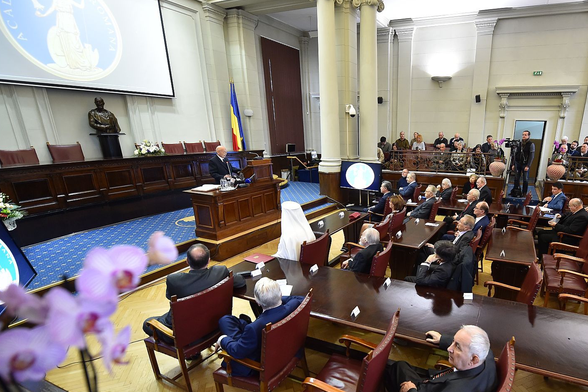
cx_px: 393
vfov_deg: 64.1
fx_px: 310
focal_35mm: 19
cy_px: 230
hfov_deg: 83.9
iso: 2500
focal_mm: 14
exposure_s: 1/50
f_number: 3.2
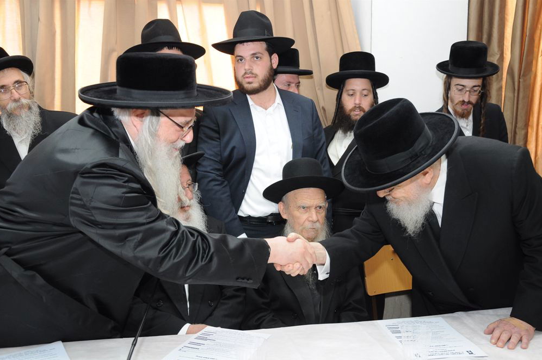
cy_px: 184
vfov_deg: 35.9
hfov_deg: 51.9
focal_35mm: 37
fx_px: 556
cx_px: 274
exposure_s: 1/60
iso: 640
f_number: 4.5
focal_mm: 24
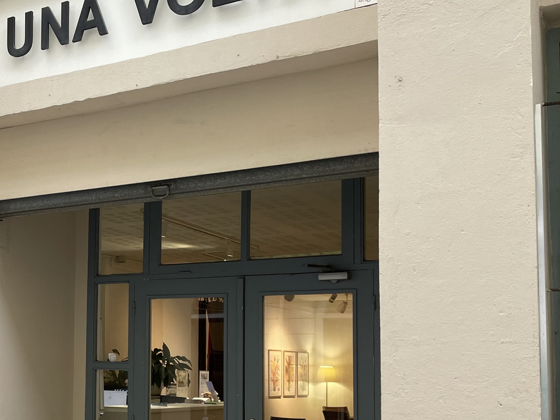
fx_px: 857
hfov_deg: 33.5
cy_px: 287
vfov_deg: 27.3
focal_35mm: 53
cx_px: 20
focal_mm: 4.2
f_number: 1.6
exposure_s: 1/121
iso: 80
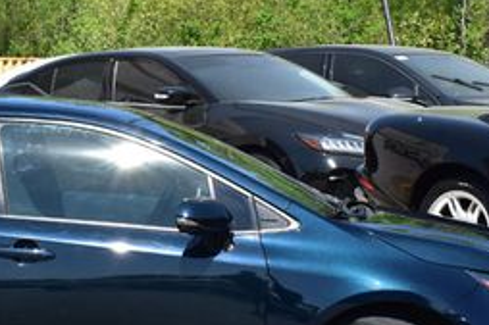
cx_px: 40
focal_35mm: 121
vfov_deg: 11.3
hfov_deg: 16.7
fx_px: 1642
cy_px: 181
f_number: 11
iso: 400
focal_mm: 32
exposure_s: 1/500
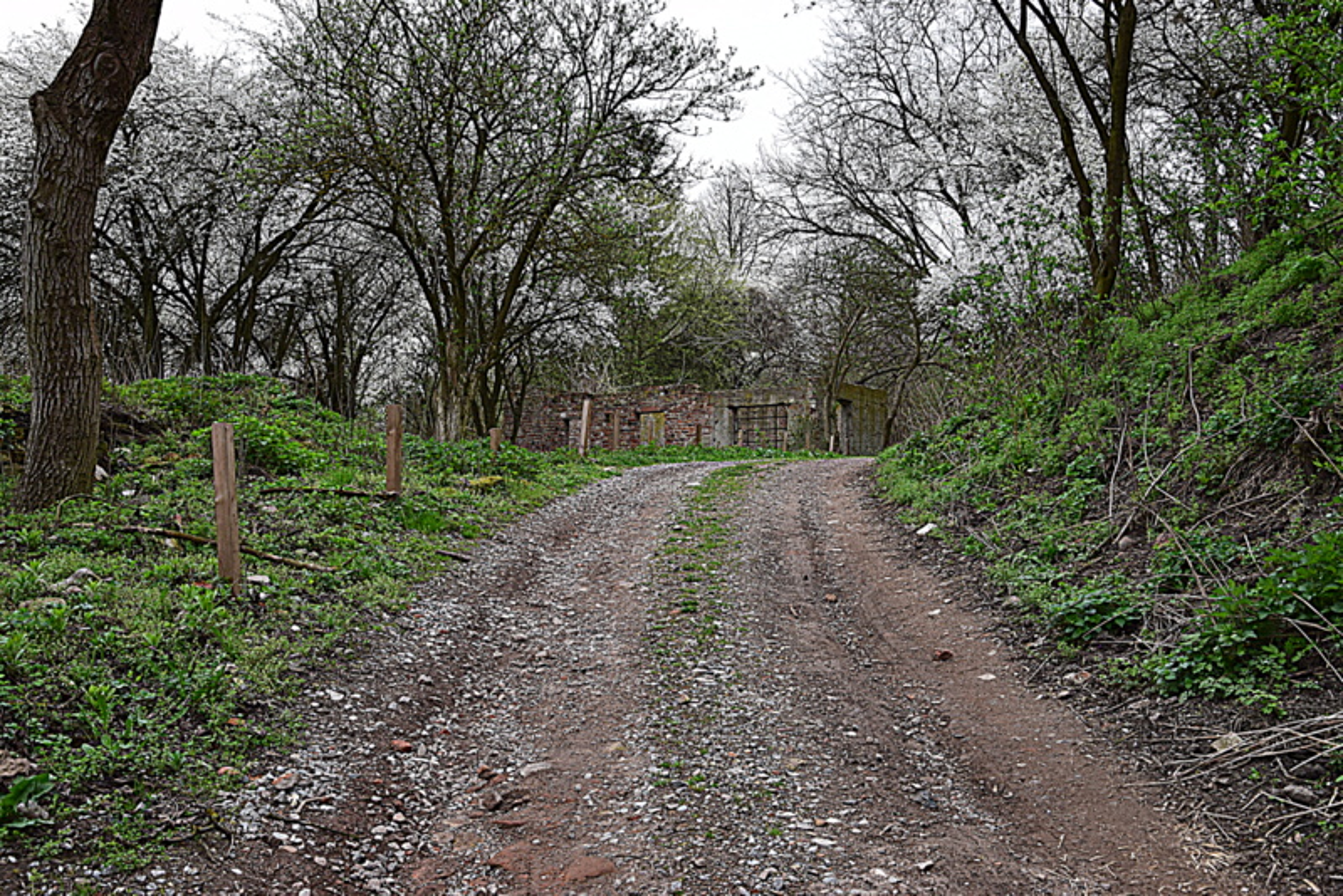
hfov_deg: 49.5
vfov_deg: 34.2
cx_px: 672
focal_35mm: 39
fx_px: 1455
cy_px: 448
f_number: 8
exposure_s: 1/60
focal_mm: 26
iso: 400
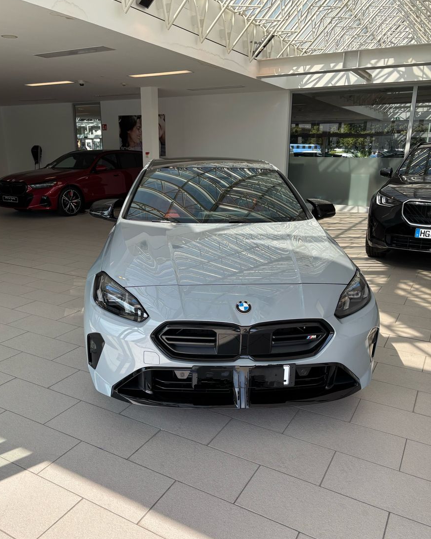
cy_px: 290
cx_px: 210
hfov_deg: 51.5
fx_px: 447
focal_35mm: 28
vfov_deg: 62.1
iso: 50
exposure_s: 1/799
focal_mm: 5.96
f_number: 1.6
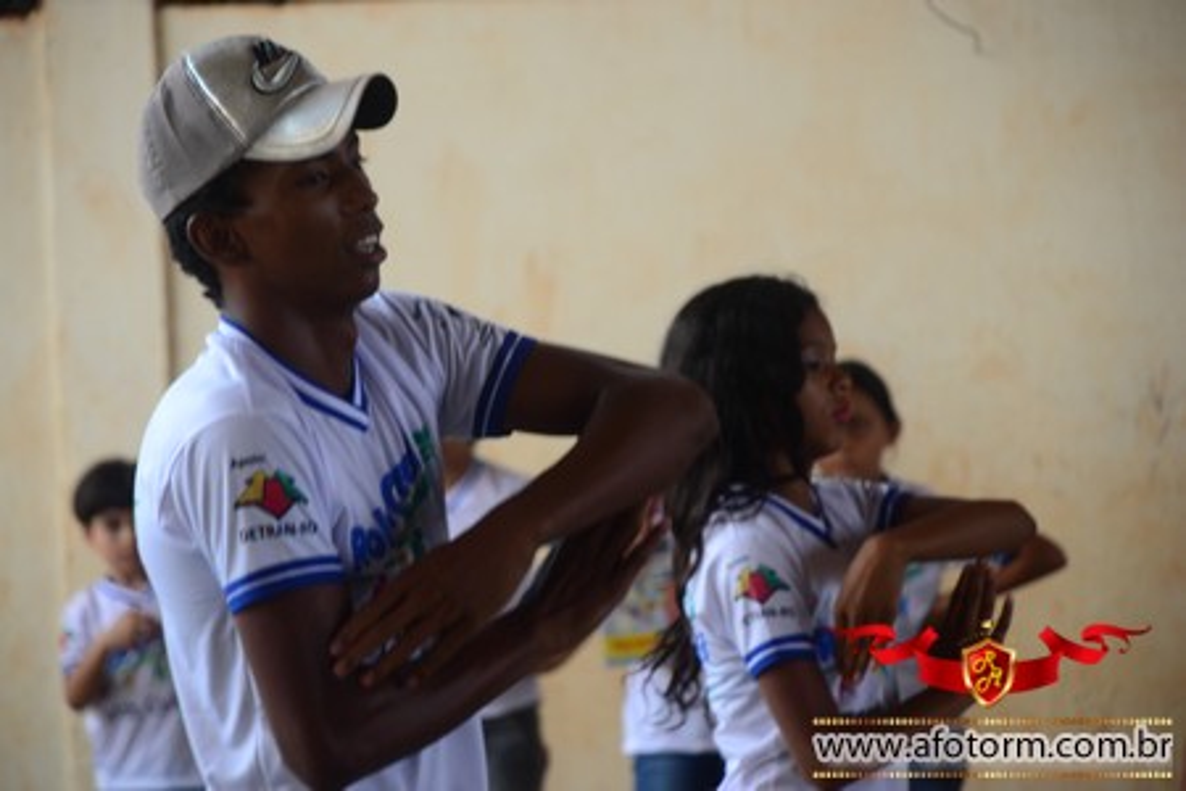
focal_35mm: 202
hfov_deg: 10.2
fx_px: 6671
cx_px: 593
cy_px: 396
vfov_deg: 6.8
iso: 400
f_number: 5.6
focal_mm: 135
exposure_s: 1/160
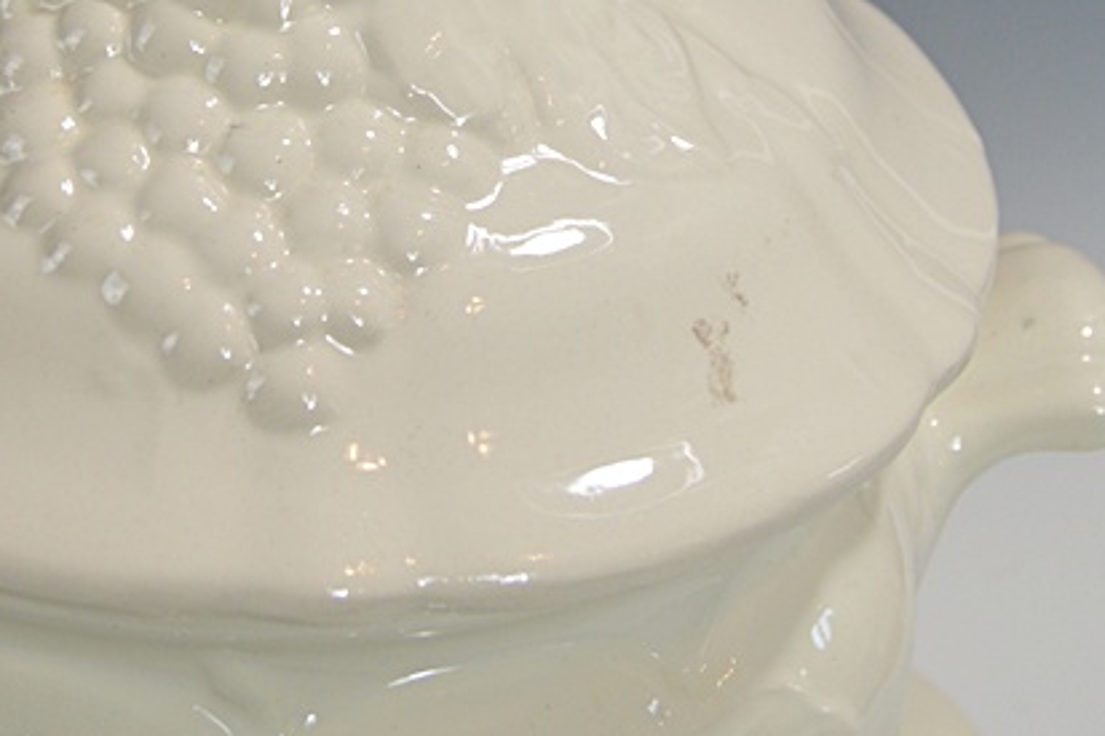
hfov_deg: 18.7
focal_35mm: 109
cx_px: 329
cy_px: -33
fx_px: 3344
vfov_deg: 12.4
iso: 400
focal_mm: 30
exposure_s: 1/100
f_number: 5
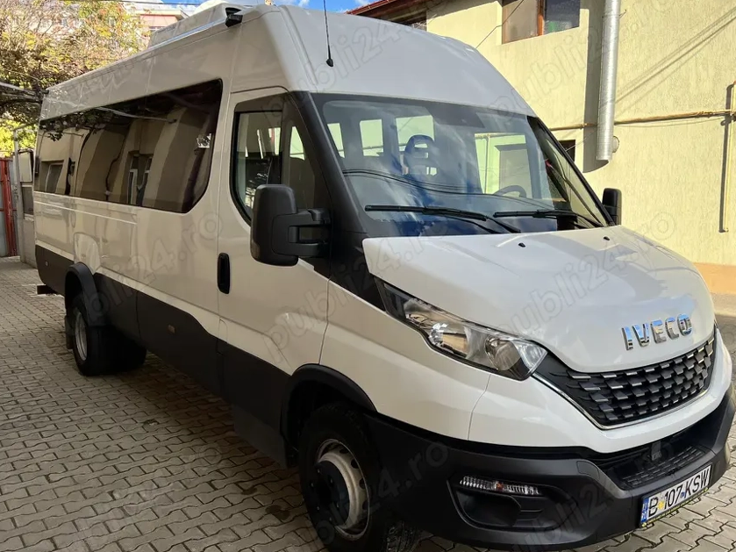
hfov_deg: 58.2
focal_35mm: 31
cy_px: 290
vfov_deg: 45.4
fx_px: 659
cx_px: 415
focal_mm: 5.7
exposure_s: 1/1575
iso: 50
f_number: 1.5
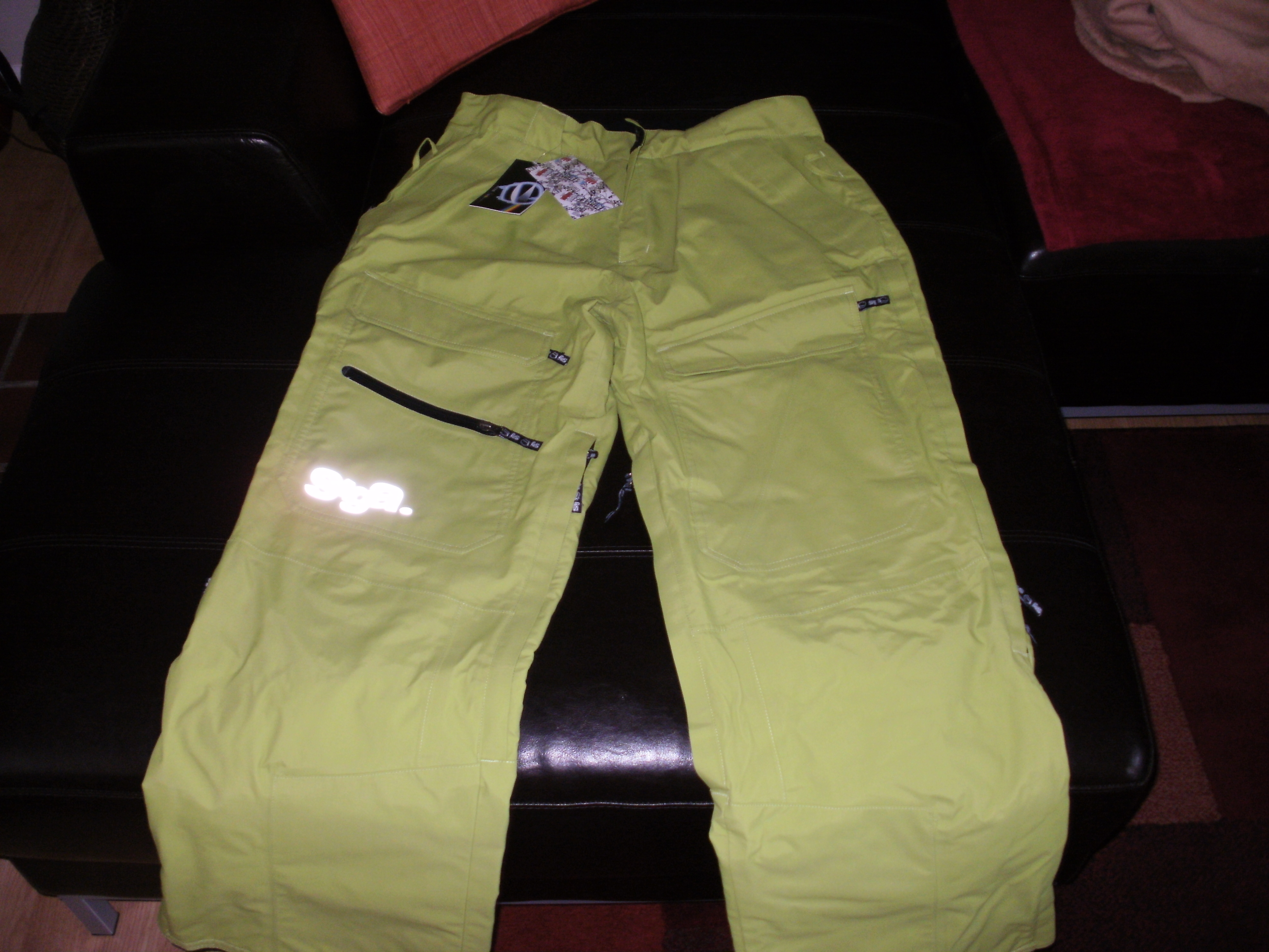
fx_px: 1320
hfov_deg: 51.4
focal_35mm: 36
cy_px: 476
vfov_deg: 39.7
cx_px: 634
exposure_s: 1/30
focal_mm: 6.3
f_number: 3.5
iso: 125
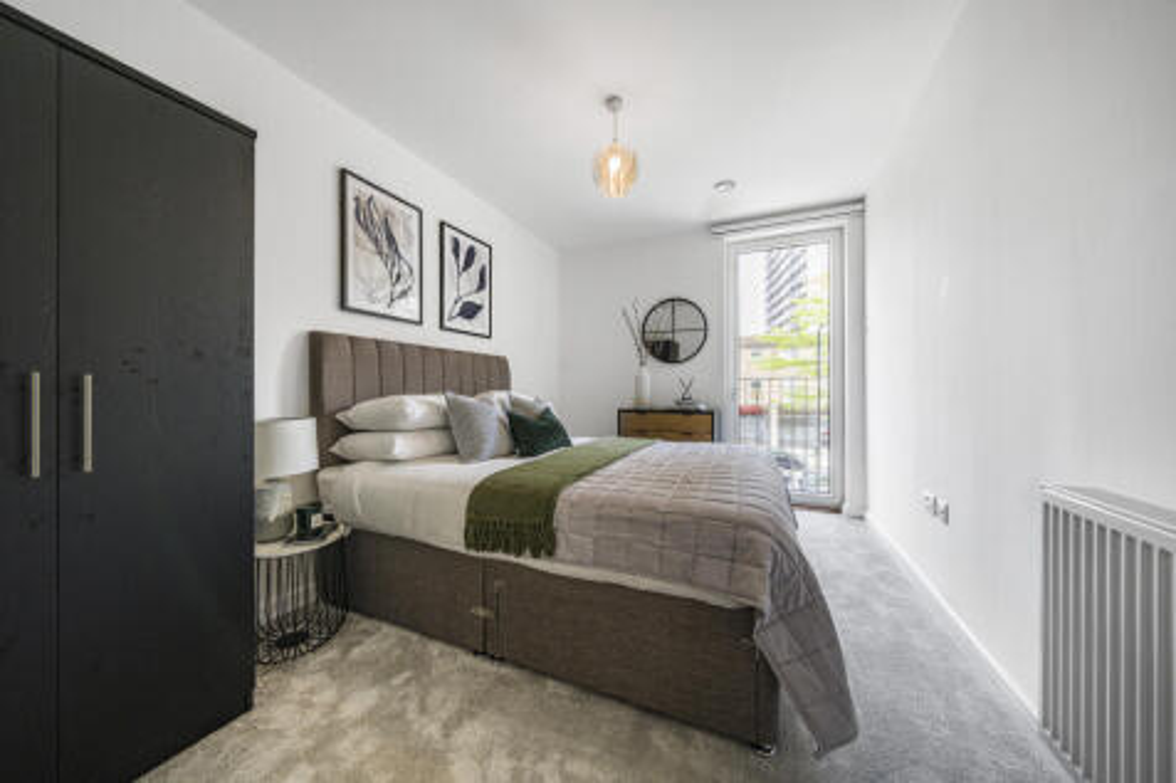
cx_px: 588
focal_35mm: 12
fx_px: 392
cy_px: 392
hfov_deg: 112.6
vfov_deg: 90.0
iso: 100
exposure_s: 1/13
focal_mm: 12
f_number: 8
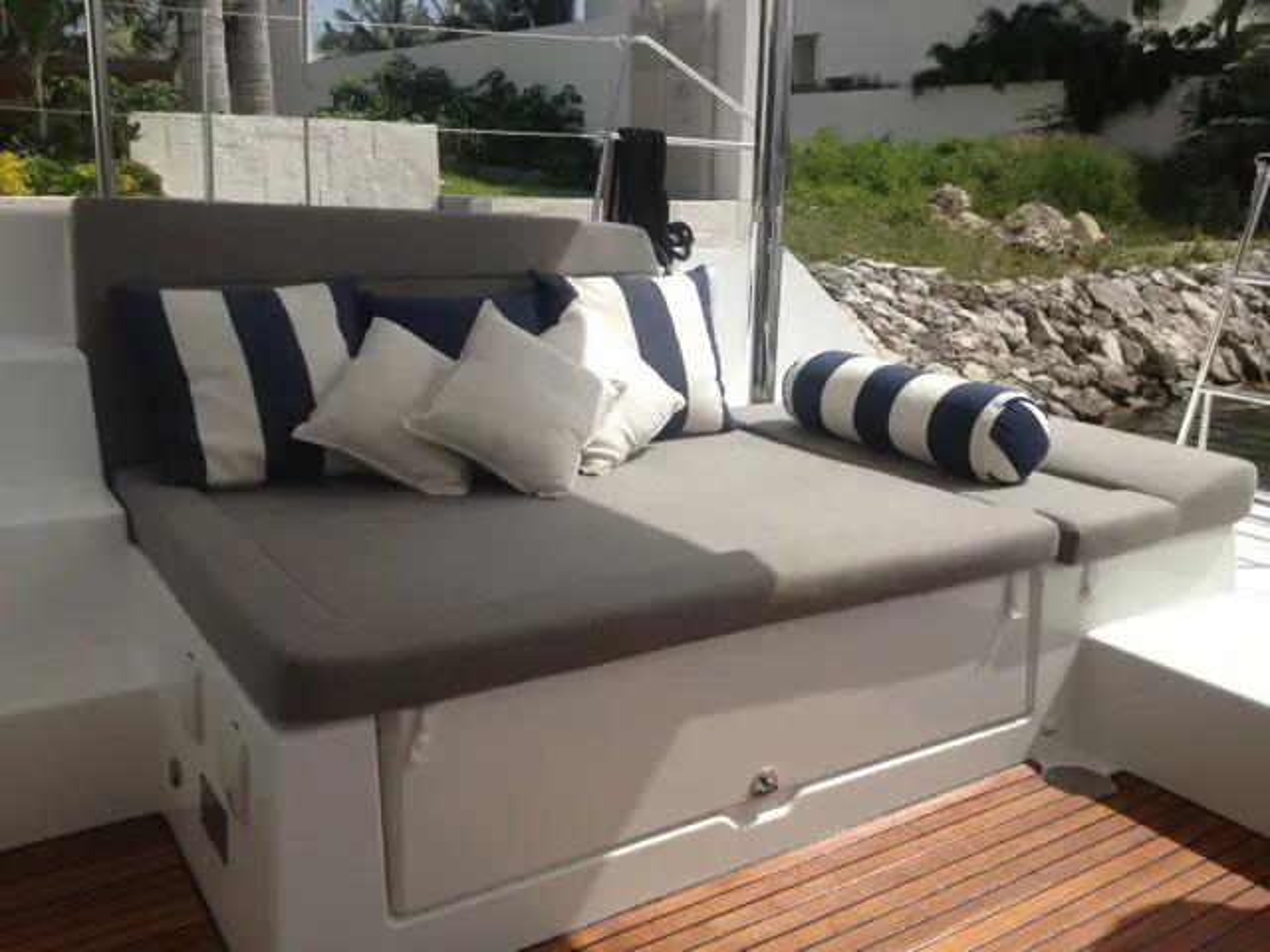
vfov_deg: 40.7
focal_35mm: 35
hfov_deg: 52.6
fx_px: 1284
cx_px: 635
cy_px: 476
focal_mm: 4.28
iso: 50
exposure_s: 1/3067
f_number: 2.4
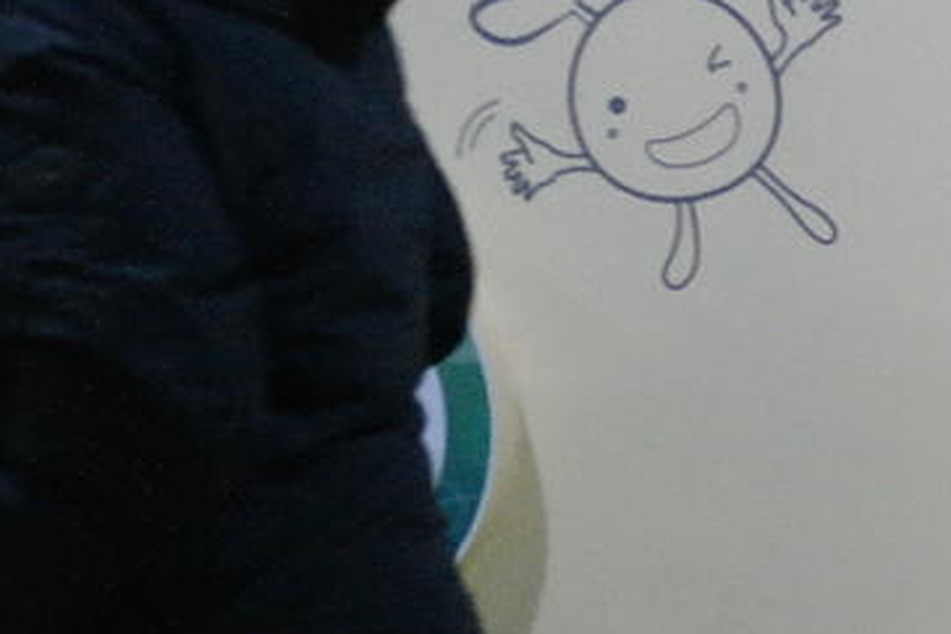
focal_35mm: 143
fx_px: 3777
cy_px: 479
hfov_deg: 11.9
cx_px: 2195
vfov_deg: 9.6
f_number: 3.5
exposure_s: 1/40
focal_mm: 20
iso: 1600
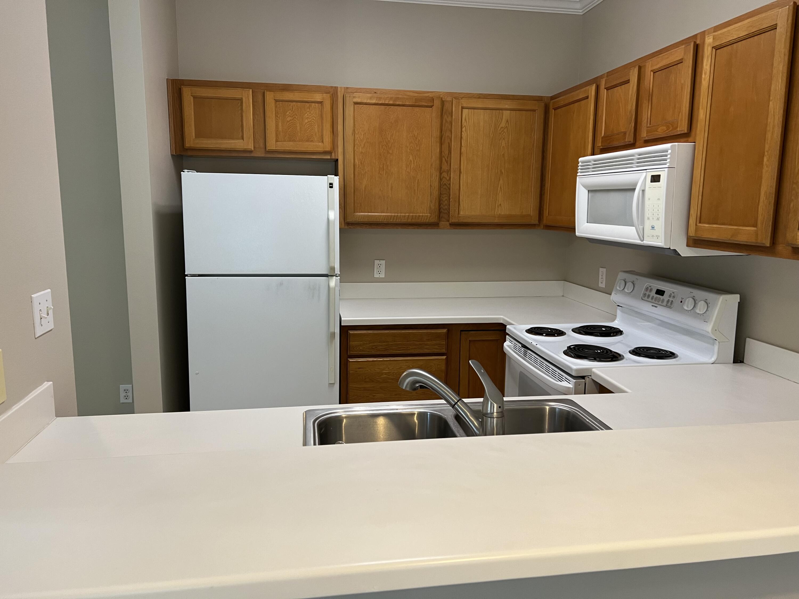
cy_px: 300
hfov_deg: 67.3
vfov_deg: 53.1
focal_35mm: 26
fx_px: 600
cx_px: 400
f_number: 1.5
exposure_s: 1/60
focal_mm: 5.7
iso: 100
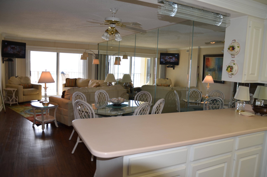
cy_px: 88
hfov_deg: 67.5
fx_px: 200
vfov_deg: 47.7
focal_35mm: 27
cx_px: 134
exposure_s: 1/200
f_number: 3.5
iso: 200
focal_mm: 18
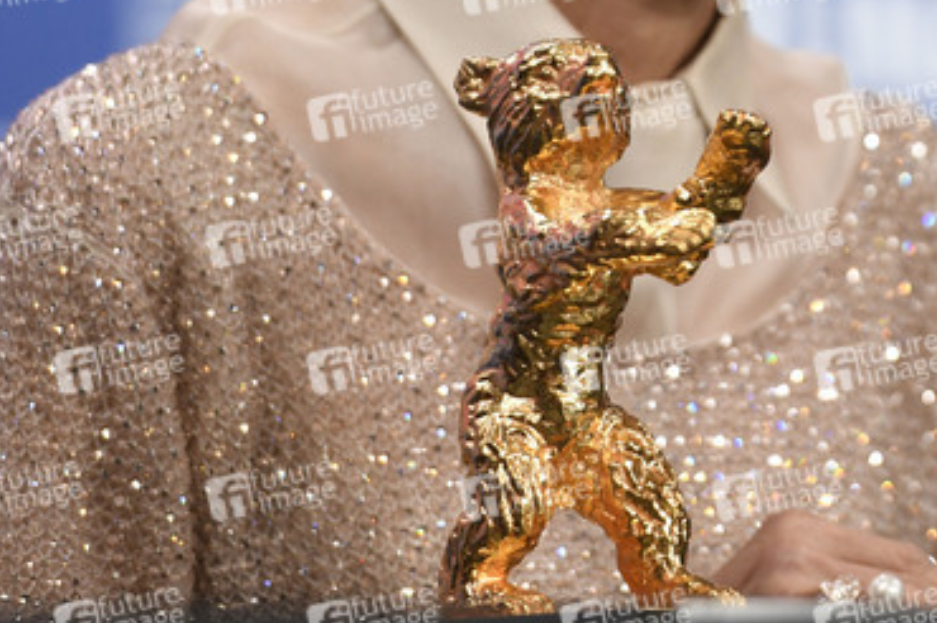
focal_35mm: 244
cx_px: 558
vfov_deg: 5.6
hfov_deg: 8.4
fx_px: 6345
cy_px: 301
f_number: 3.5
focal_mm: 200
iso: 1000
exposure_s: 1/250
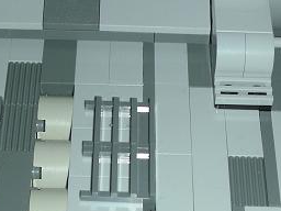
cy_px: 192
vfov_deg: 14.0
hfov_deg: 18.7
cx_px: 126
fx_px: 852
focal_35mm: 105
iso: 50
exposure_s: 1/60
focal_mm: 5.8
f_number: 2.8
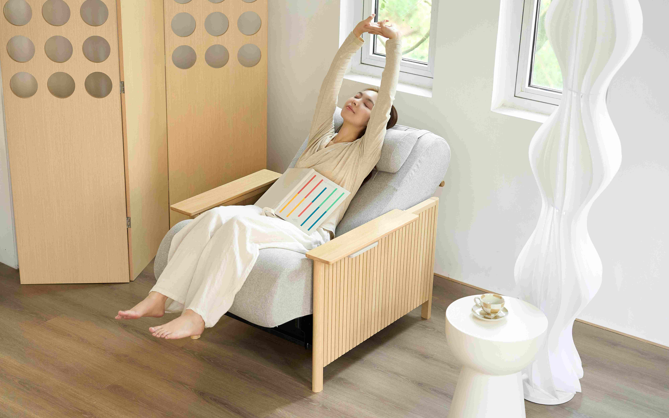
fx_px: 1058
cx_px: 335
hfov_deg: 35.1
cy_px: 206
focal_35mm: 58
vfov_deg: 22.4
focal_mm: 56
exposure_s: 1/40
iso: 2500
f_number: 2.8
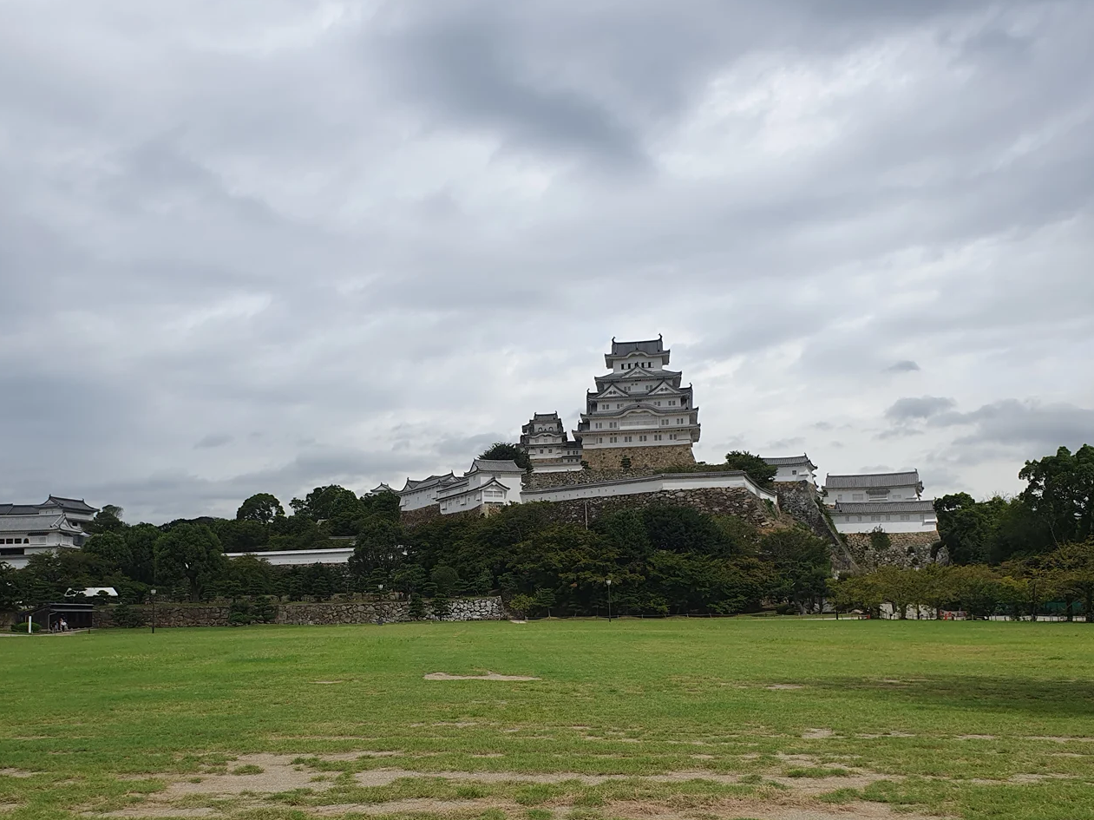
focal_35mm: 33
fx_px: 1043
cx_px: 467
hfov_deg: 55.1
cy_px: 511
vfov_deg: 42.6
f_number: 2.4
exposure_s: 1/2344
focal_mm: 4.32
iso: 50
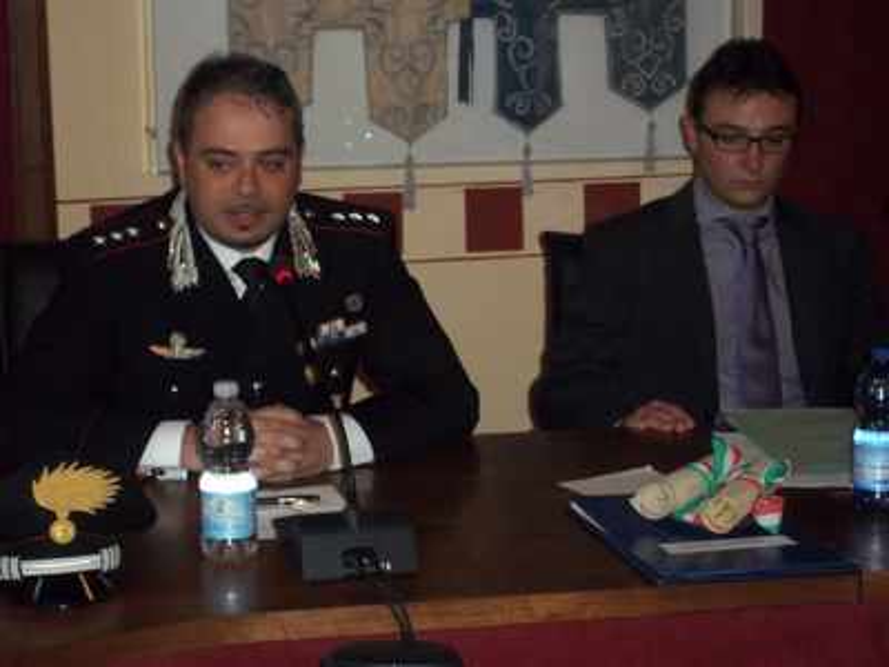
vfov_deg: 17.2
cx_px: 444
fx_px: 2209
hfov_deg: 22.8
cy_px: 334
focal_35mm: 86
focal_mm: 15.4
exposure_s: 1/60
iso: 400
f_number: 5
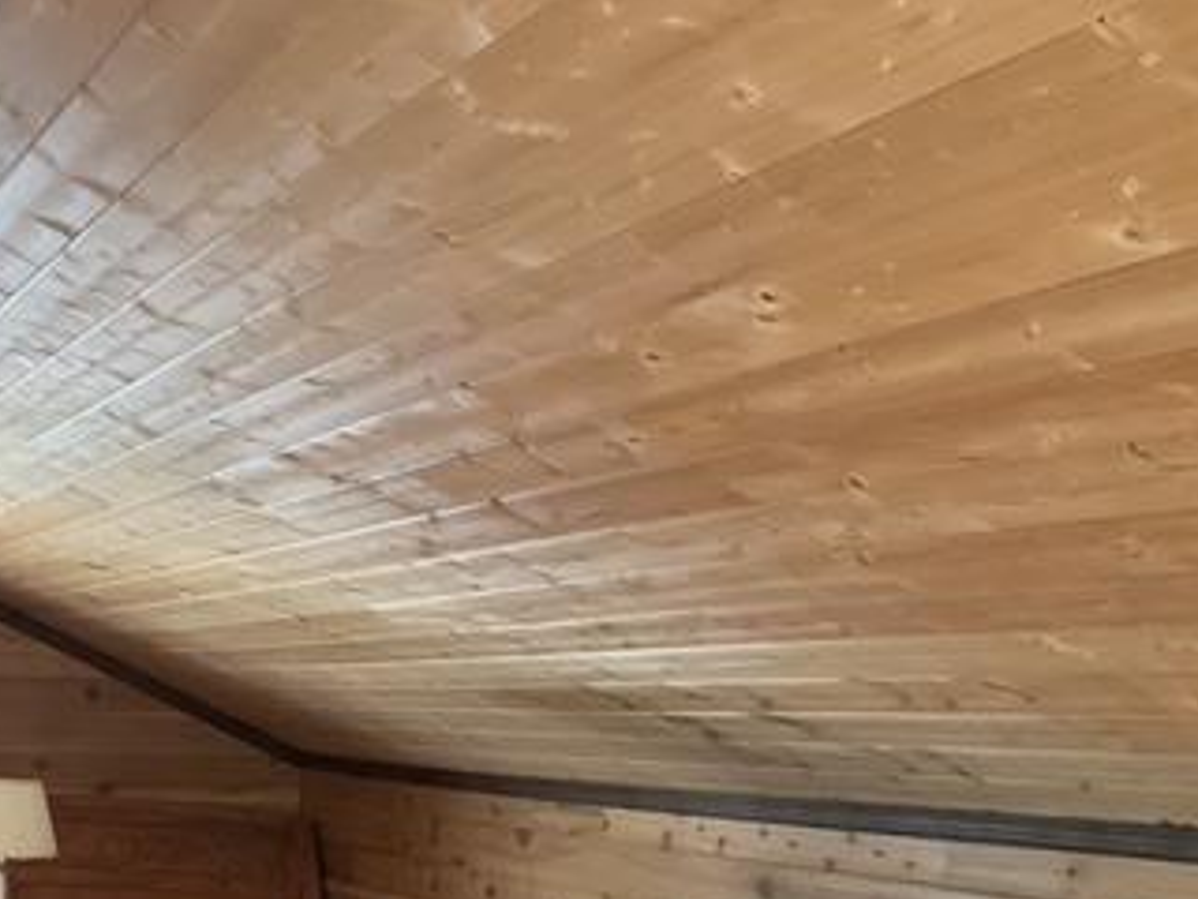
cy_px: 832
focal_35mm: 58
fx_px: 2007
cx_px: 30
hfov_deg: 31.1
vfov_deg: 24.4
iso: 200
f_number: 1.8
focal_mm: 3
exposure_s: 1/60
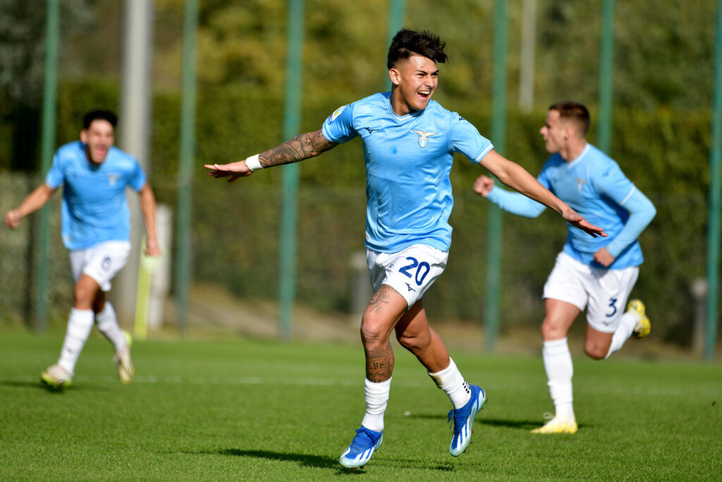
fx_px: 7020
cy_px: 241
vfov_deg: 3.9
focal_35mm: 350
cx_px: 361
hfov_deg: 5.9
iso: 320
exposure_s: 1/4000
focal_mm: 350
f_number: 4
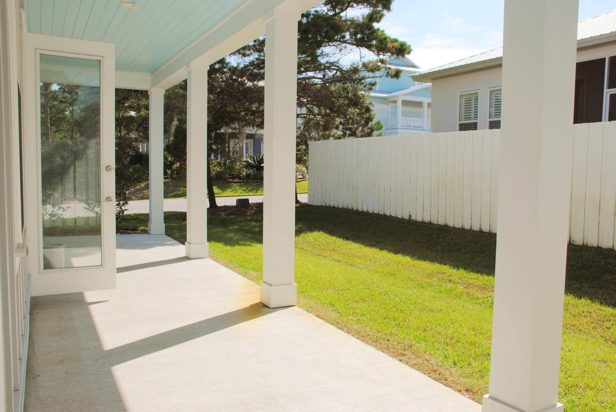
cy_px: 206
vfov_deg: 43.7
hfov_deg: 61.9
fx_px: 514
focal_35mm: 30
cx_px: 308
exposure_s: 1/320
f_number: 8
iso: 100
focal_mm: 20
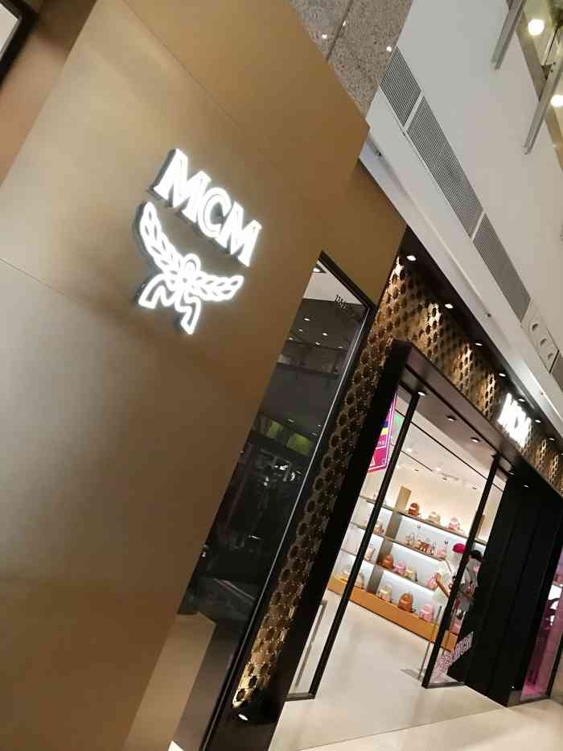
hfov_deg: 51.4
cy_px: 376
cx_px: 282
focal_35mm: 27
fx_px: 585
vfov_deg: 65.3
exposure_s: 1/100
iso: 500
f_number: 2.2
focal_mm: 3.84
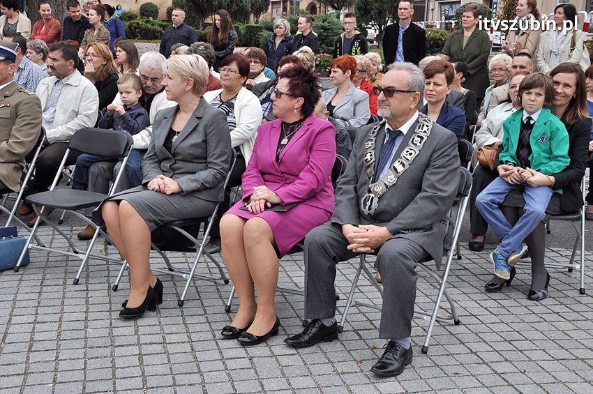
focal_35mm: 48
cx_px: 296
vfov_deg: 28.0
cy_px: 197
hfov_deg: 41.1
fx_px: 790
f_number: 9
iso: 500
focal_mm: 32
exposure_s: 1/320
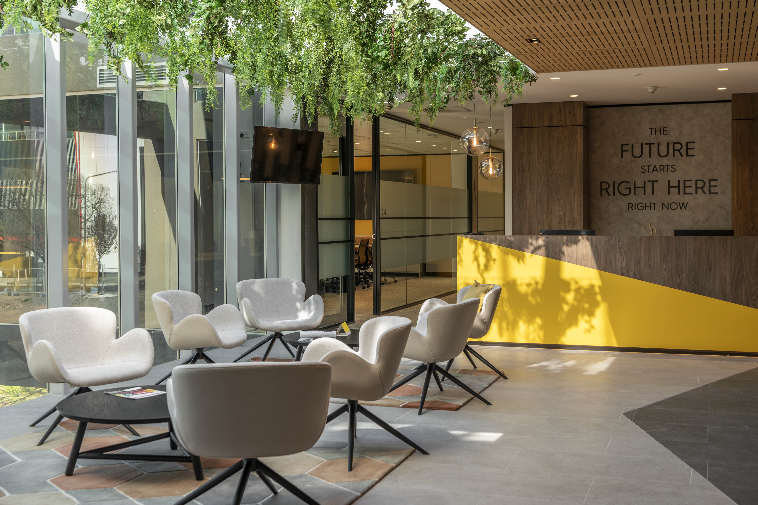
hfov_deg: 42.7
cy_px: 252
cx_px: 379
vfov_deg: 29.2
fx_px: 969
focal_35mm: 46
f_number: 8
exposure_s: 1/2.5
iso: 80
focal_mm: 46
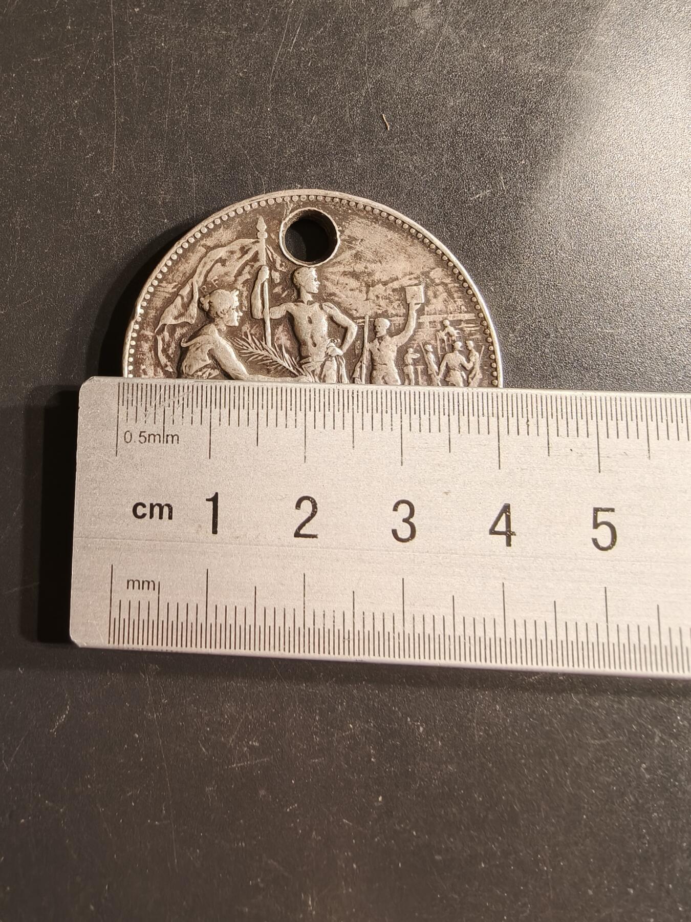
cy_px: 461
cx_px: 346
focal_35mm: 23
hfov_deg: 58.9
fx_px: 612
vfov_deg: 73.9
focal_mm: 2.32
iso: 250
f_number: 2
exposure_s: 1/100
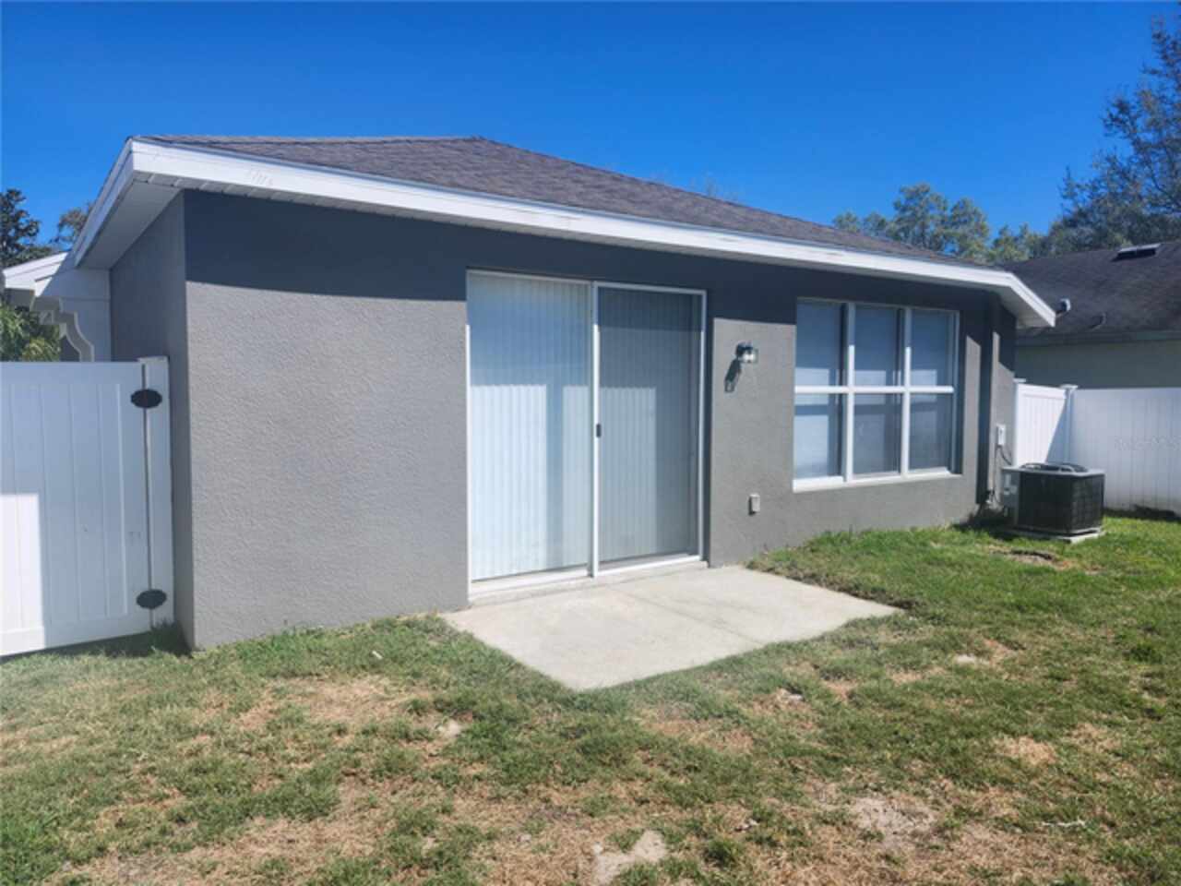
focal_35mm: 23
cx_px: 590
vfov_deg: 58.9
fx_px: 785
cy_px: 443
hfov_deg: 73.9
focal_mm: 5.54
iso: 25
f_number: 1.8
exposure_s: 1/1704
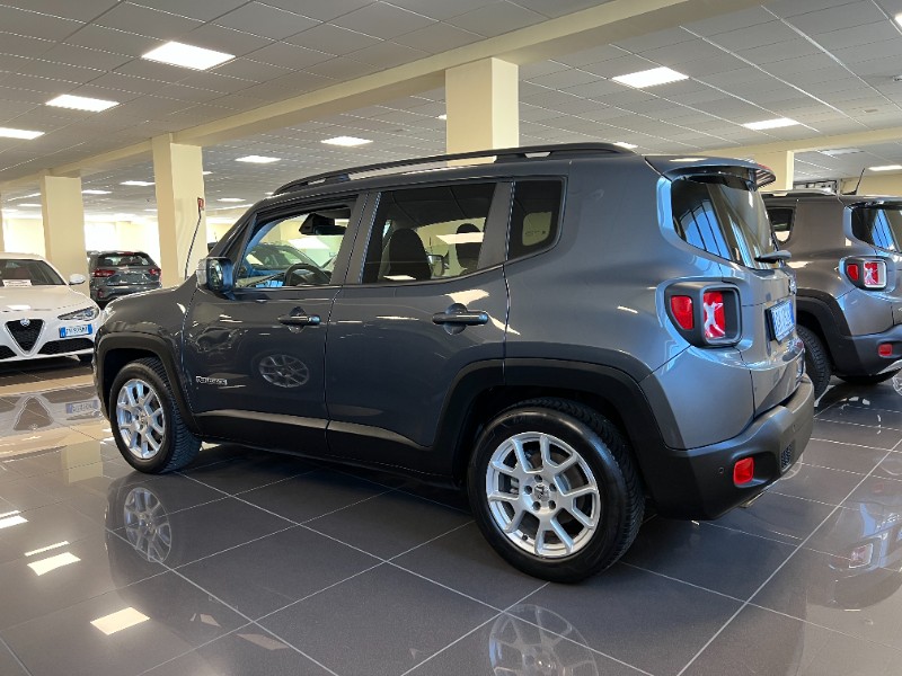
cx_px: 451
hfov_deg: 67.3
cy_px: 338
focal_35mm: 26
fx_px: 677
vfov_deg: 53.1
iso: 100
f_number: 1.5
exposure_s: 1/50
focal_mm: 5.7
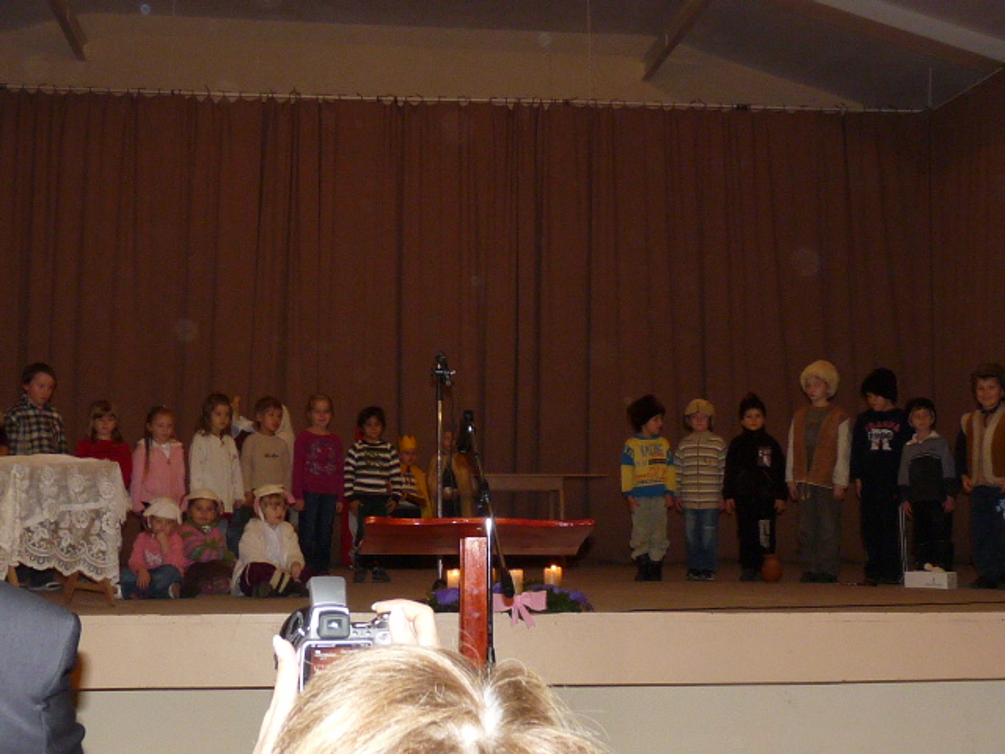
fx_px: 1394
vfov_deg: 30.3
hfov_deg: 39.7
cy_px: 377
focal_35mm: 48
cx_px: 502
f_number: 2.8
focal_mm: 4.8
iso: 250
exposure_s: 1/40
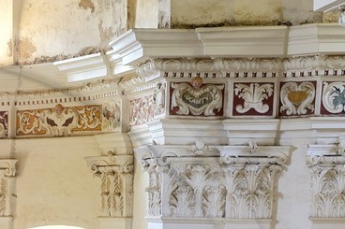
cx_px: -87
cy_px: 403
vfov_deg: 7.7
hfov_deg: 11.5
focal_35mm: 174
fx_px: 1667
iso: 400
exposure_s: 1/15
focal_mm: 40
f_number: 5.6
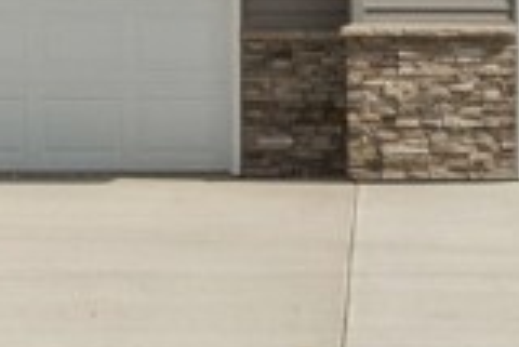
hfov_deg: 13.5
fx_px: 2179
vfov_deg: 9.1
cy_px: 84
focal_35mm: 151
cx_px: 383
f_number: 8
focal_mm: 14
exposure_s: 1/640
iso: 200
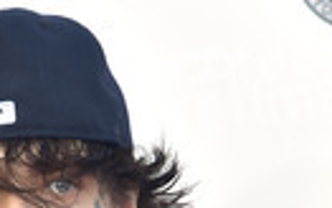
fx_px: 3105
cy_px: 464
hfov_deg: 6.1
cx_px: 47
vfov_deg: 3.8
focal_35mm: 343
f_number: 6.3
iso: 400
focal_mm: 110
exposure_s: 1/250
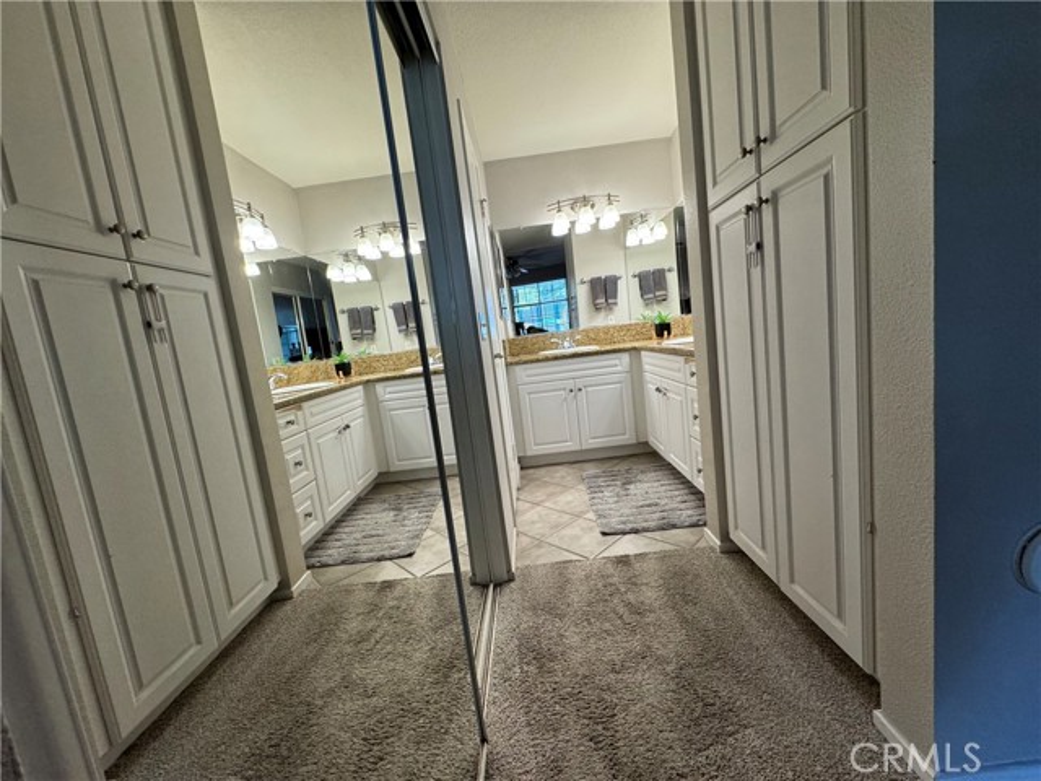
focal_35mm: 14
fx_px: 421
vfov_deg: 85.7
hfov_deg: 102.1
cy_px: 390
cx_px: 520
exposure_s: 1/120
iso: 200
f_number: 2.2
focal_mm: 2.22
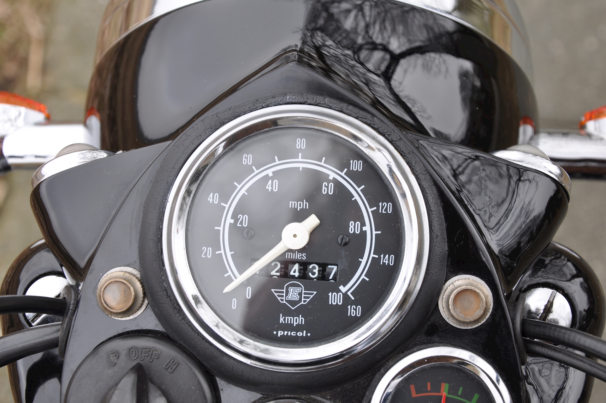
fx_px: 1210
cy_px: 202
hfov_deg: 28.1
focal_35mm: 72
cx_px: 303
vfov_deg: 18.9
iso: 200
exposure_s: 1/60
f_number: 8
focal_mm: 48
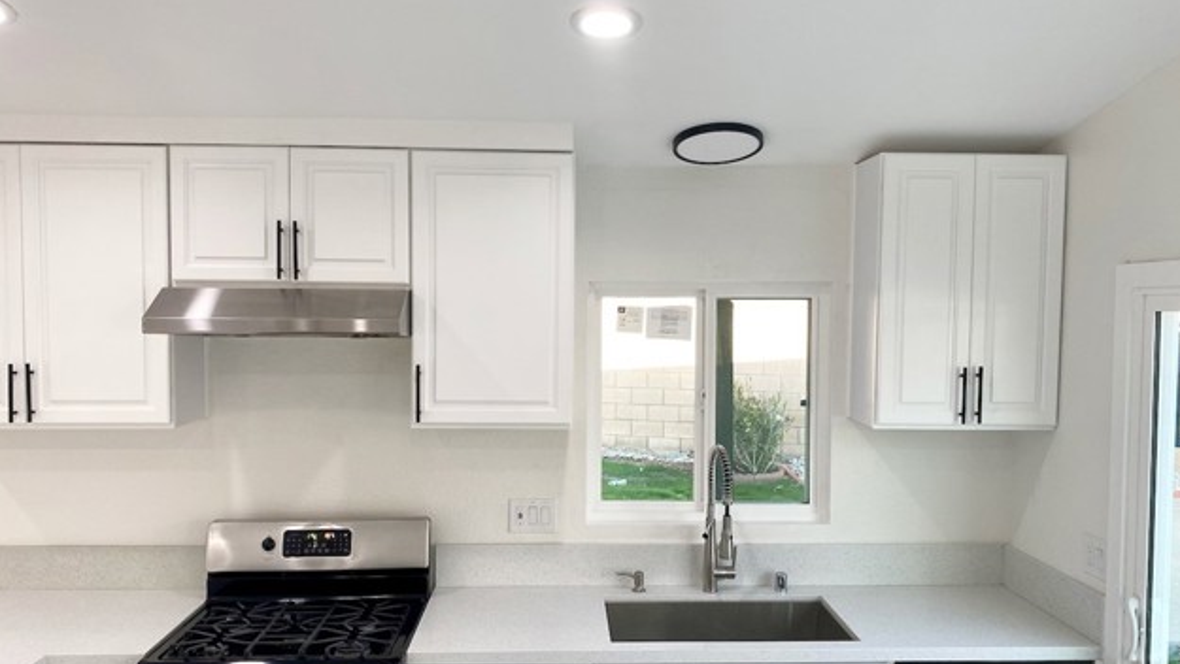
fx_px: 908
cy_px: 357
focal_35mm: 29
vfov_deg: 40.2
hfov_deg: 66.1
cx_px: 589
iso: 50
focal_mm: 4.25
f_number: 1.8
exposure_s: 1/120
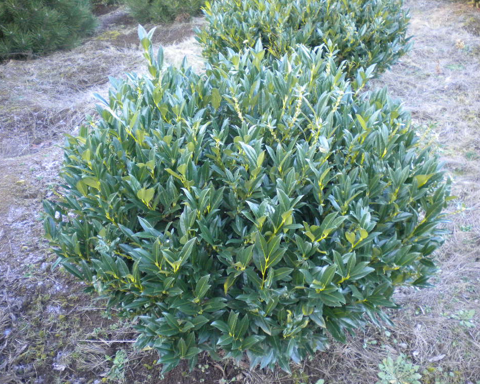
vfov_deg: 40.1
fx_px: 526
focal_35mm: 37
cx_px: 255
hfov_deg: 49.1
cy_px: 191
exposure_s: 1/60
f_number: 3.1
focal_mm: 6.3
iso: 346
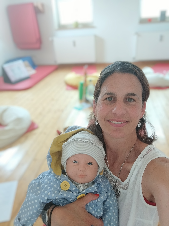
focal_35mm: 20
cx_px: 84
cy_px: 113
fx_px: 130
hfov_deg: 66.0
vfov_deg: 81.7
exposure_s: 1/33.3
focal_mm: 3.49
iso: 90
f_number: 2.45
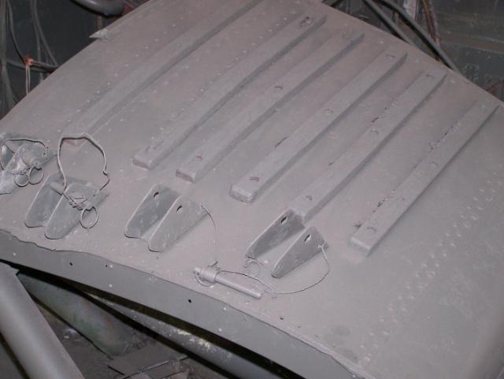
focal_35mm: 67
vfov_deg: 22.0
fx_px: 976
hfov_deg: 28.9
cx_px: 252
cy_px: 190
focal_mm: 11.1
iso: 160
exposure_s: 1/80
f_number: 3.2
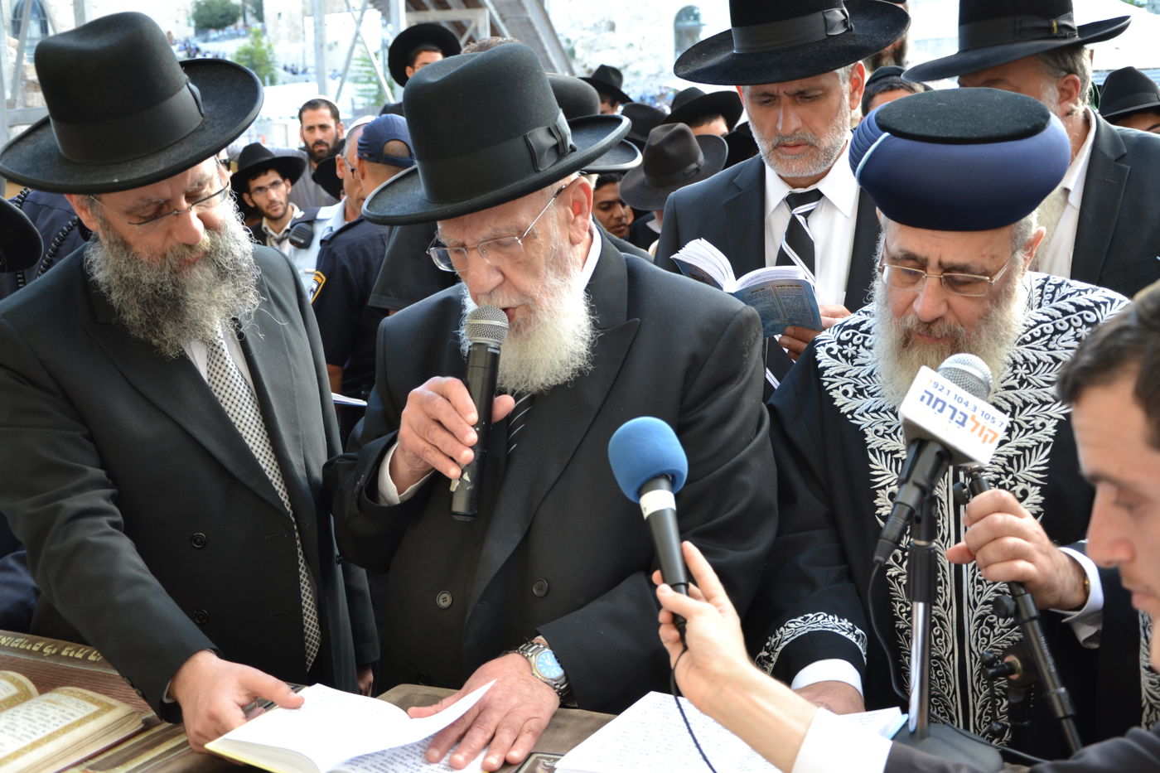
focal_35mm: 42
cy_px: 386
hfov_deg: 46.4
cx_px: 580
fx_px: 1353
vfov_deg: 31.9
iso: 400
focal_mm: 28
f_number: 4.5
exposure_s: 1/80
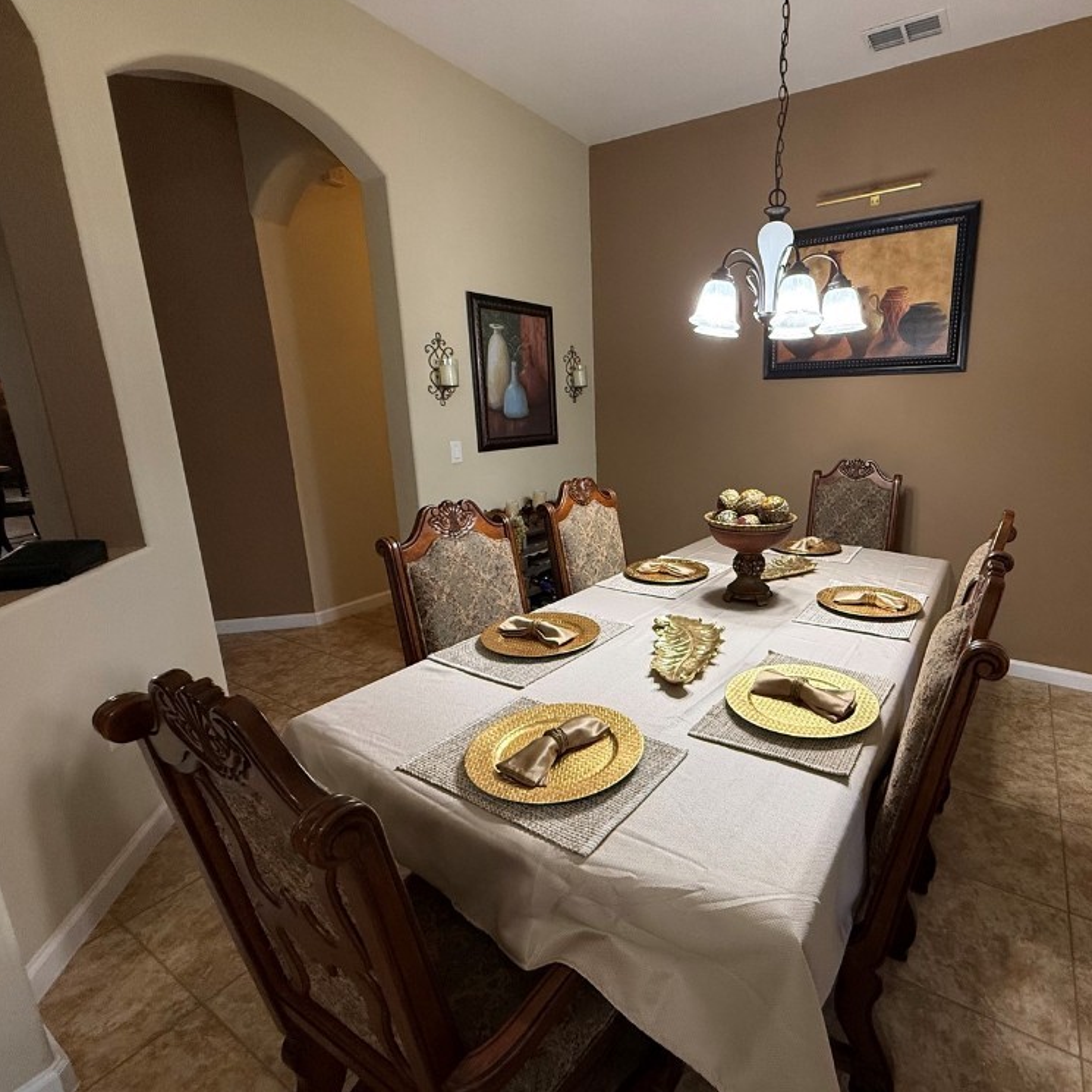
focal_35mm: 17
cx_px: 674
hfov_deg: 82.6
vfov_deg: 84.0
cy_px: 553
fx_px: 607
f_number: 2.2
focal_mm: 2.22
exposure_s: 1/120
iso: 320
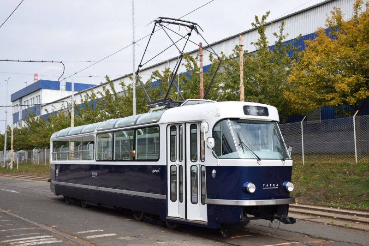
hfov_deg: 41.1
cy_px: 123
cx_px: 184
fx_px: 492
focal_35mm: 48
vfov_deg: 28.1
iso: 100
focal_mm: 32
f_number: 7.1
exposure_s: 1/200
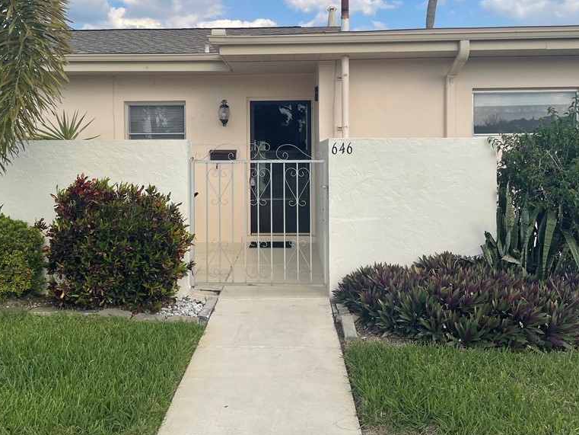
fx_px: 586
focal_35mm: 35
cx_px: 259
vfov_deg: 40.5
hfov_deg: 52.5
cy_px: 170
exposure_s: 1/2618
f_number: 1.6
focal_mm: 4.2
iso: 32
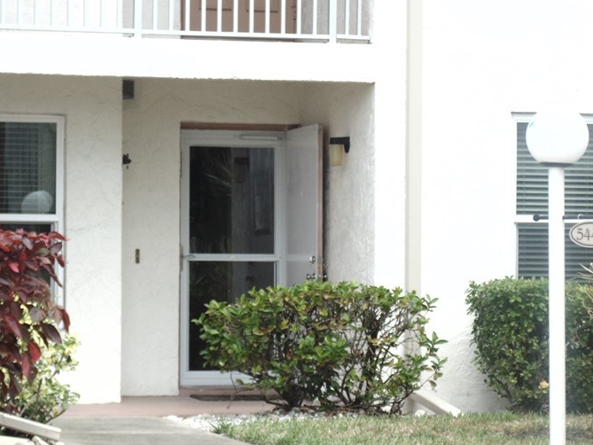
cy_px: 240
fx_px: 2570
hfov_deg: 13.2
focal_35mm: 150
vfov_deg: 9.9
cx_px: 272
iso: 80
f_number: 4.6
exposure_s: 1/200
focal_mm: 17.5
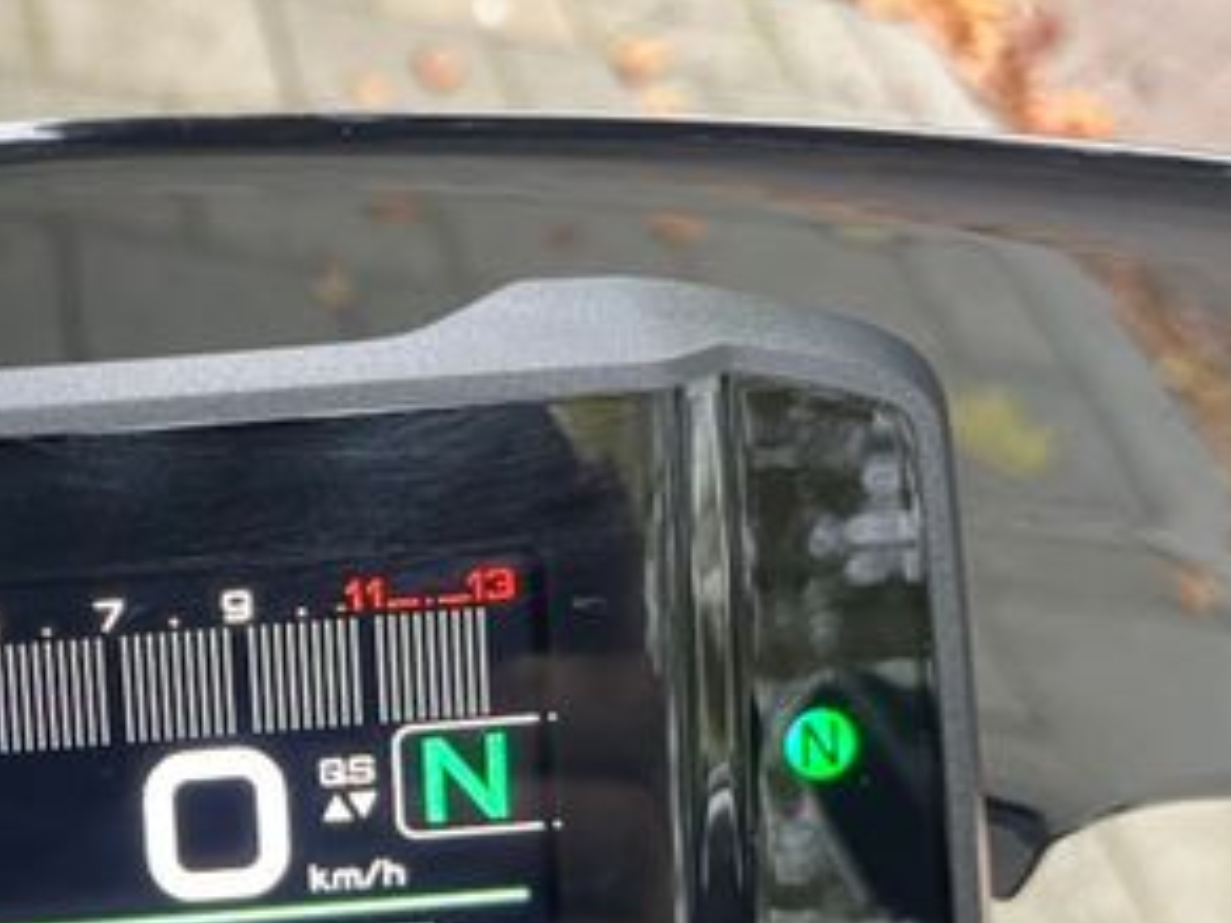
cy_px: 763
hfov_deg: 31.5
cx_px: 34
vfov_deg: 25.1
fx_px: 2027
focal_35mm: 57
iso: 250
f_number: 1.6
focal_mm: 5.1
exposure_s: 1/57
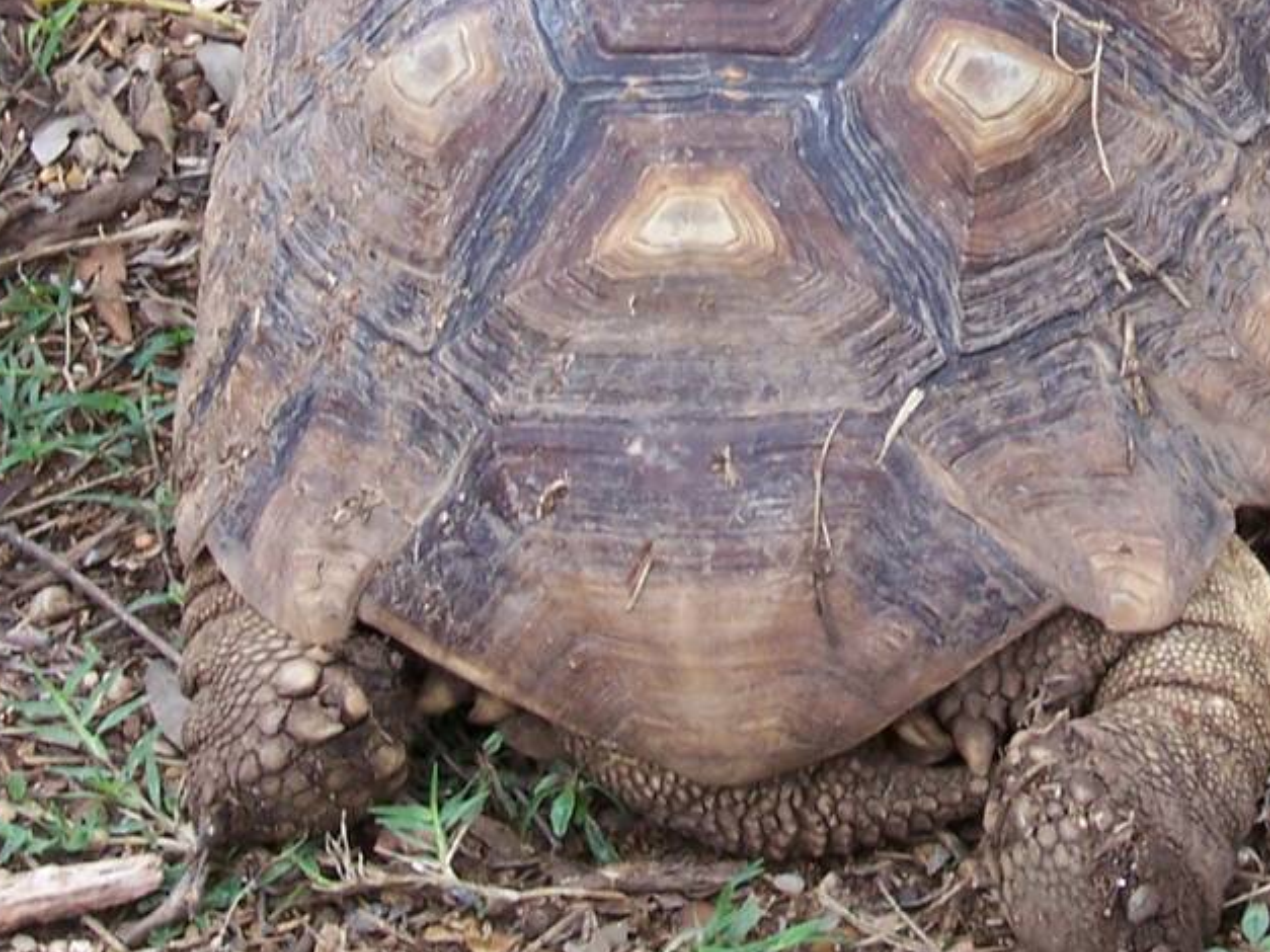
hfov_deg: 8.7
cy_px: -158
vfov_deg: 6.5
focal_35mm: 227
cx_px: 1039
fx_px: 8327
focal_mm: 14.8
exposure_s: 1/90
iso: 80
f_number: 5.6
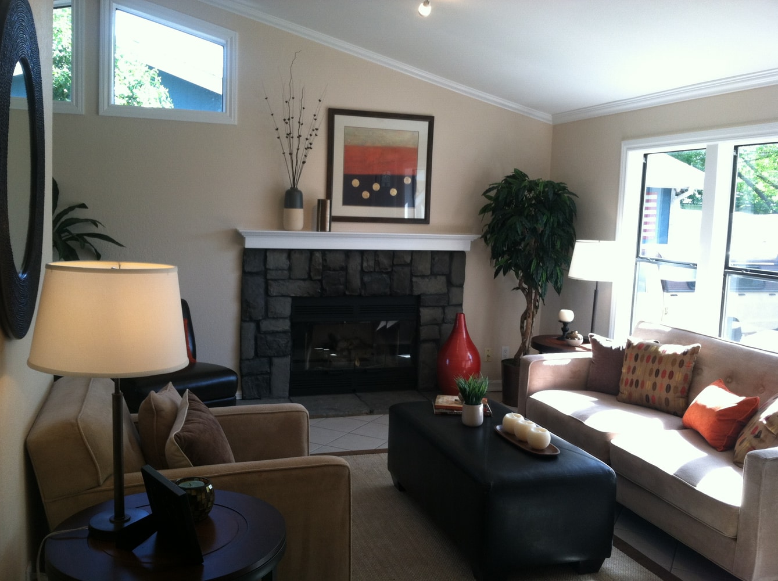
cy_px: 290
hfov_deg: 52.7
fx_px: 785
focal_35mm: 35
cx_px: 389
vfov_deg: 40.6
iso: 80
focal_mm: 3.85
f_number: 2.8
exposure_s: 1/60
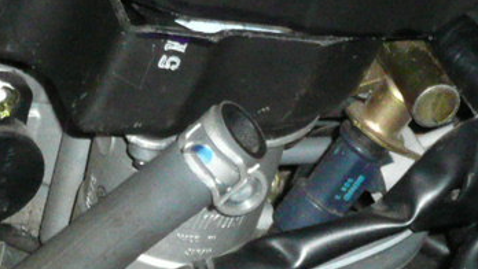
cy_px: -58
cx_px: 239
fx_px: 4247
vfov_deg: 3.6
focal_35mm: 335
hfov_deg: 6.4
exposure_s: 1/30
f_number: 4.7
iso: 640
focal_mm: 18.4
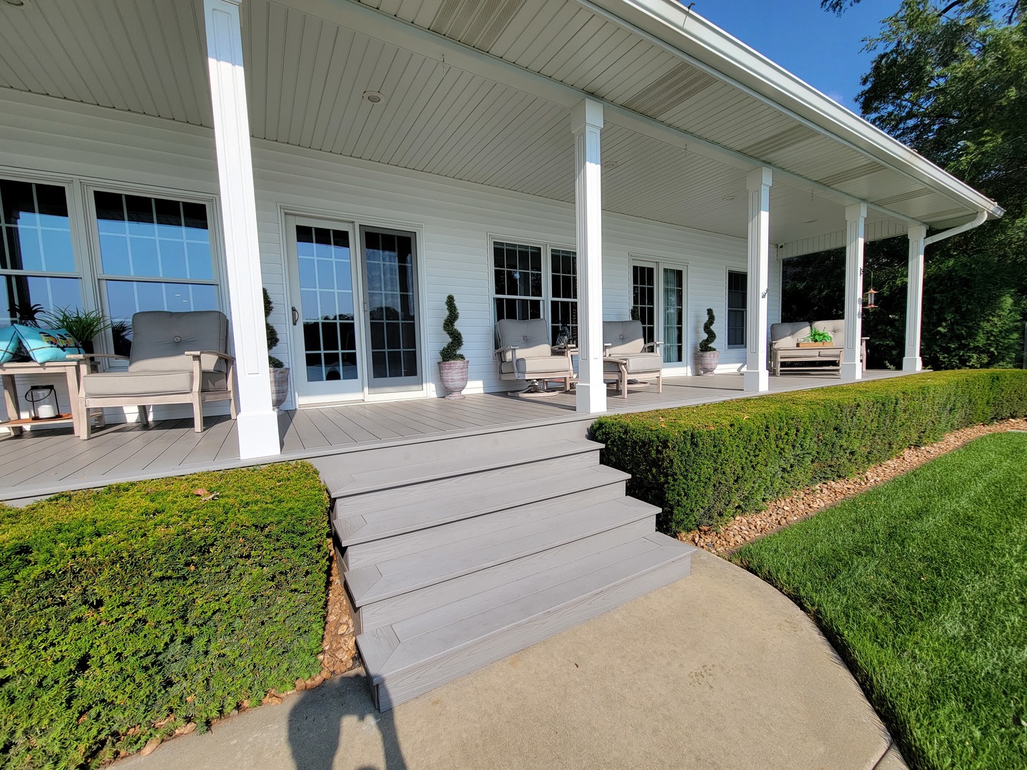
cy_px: 385
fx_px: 386
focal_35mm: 13
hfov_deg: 106.2
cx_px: 514
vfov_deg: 89.9
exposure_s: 1/1484
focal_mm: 2.2
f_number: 2.2
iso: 50
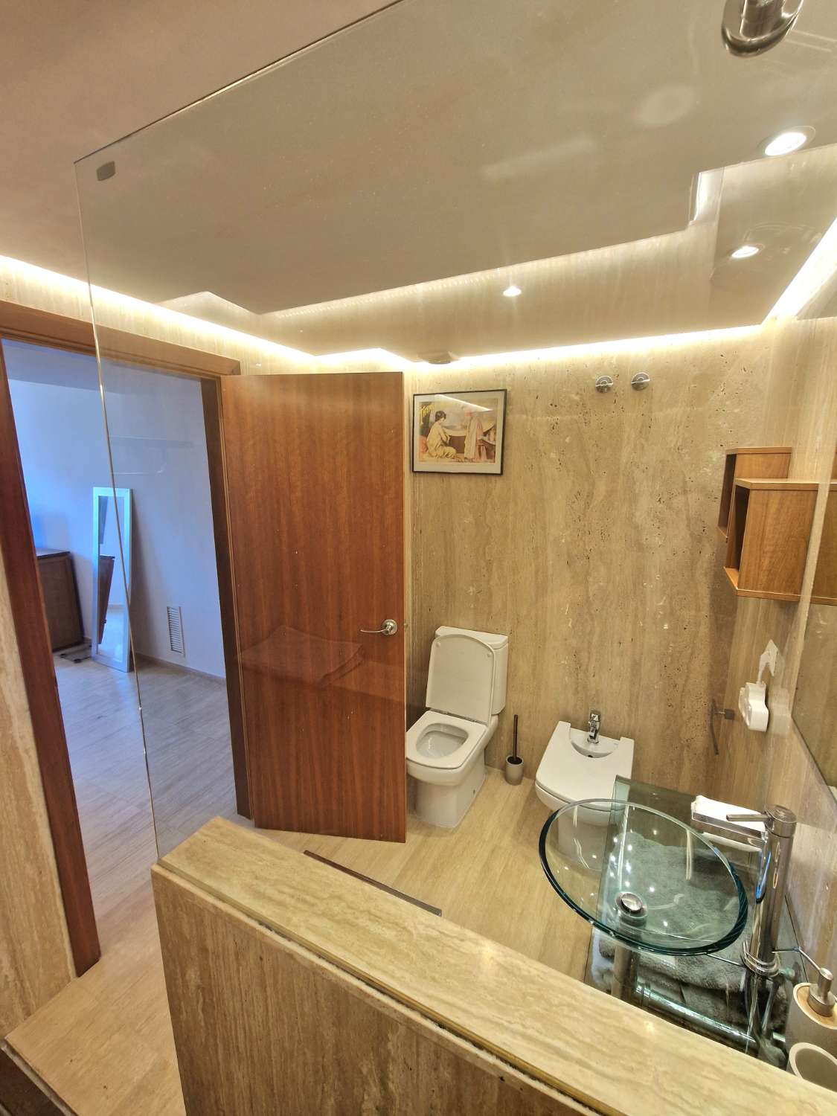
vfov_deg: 106.2
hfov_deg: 89.9
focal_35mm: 13
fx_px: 419
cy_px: 558
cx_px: 418
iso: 64
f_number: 2.2
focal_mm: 2.2
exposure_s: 1/50
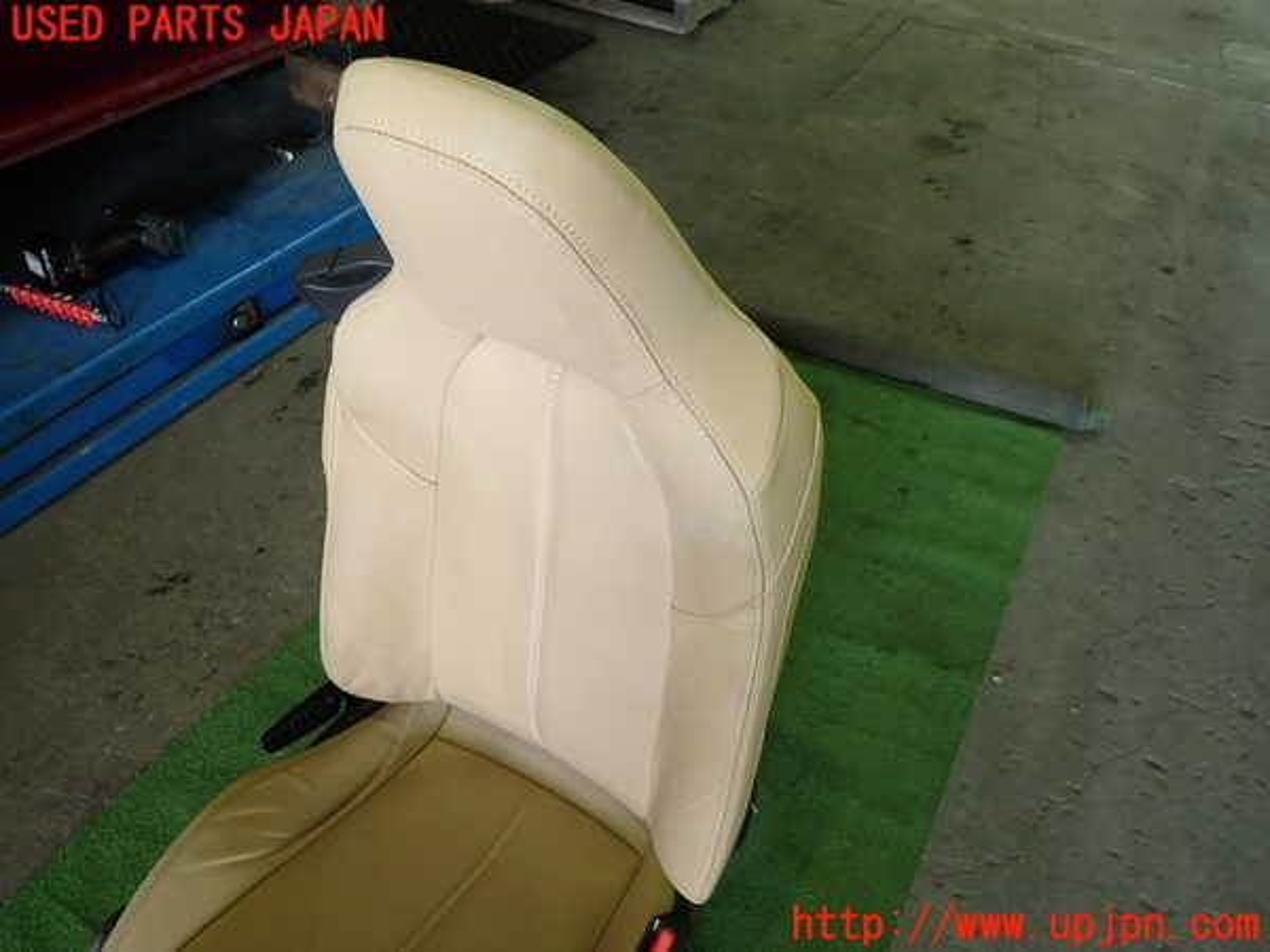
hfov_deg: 69.4
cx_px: 635
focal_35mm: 25
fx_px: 917
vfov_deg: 54.9
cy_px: 476
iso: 200
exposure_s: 1/50
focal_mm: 4.5
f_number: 2
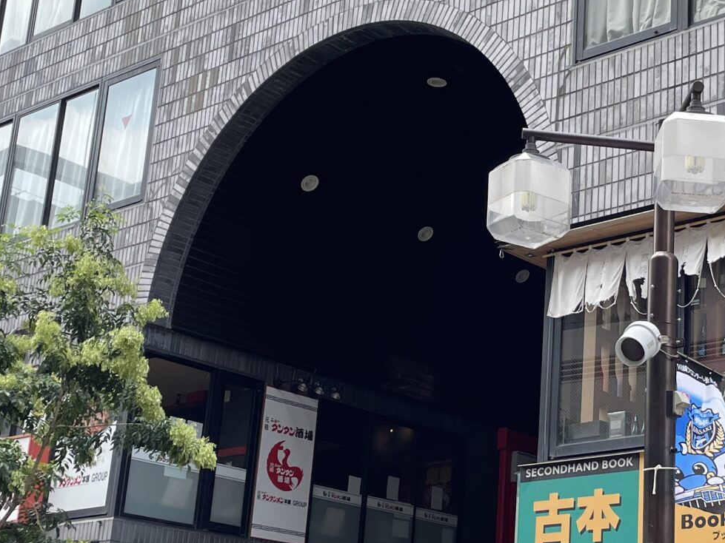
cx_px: 576
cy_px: 337
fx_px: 1424
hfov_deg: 28.0
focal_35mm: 68
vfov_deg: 21.6
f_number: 1.6
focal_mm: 4.2
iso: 32
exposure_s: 1/698
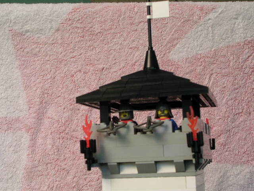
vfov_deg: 21.9
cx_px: 127
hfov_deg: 29.0
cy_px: 96
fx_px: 492
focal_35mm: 67
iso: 200
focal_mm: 10.2
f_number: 3.6
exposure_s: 1/3
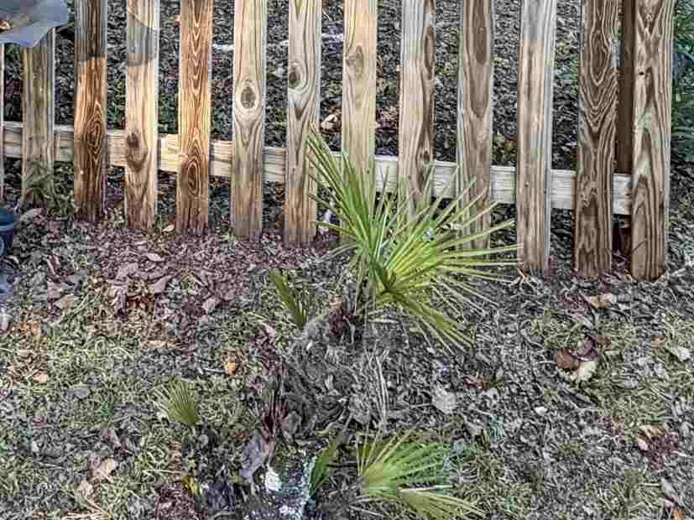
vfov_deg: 23.1
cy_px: -242
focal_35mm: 52
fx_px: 1042
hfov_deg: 36.4
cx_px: 222
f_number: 2.2
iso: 64
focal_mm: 2.22
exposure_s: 1/143
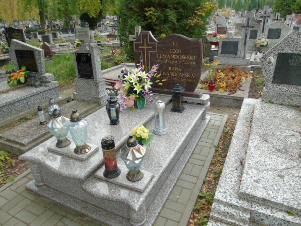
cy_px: 113
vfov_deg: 54.9
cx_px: 150
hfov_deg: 69.4
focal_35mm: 25
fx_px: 217
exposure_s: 1/80
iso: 80
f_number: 3.4
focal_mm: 4.4
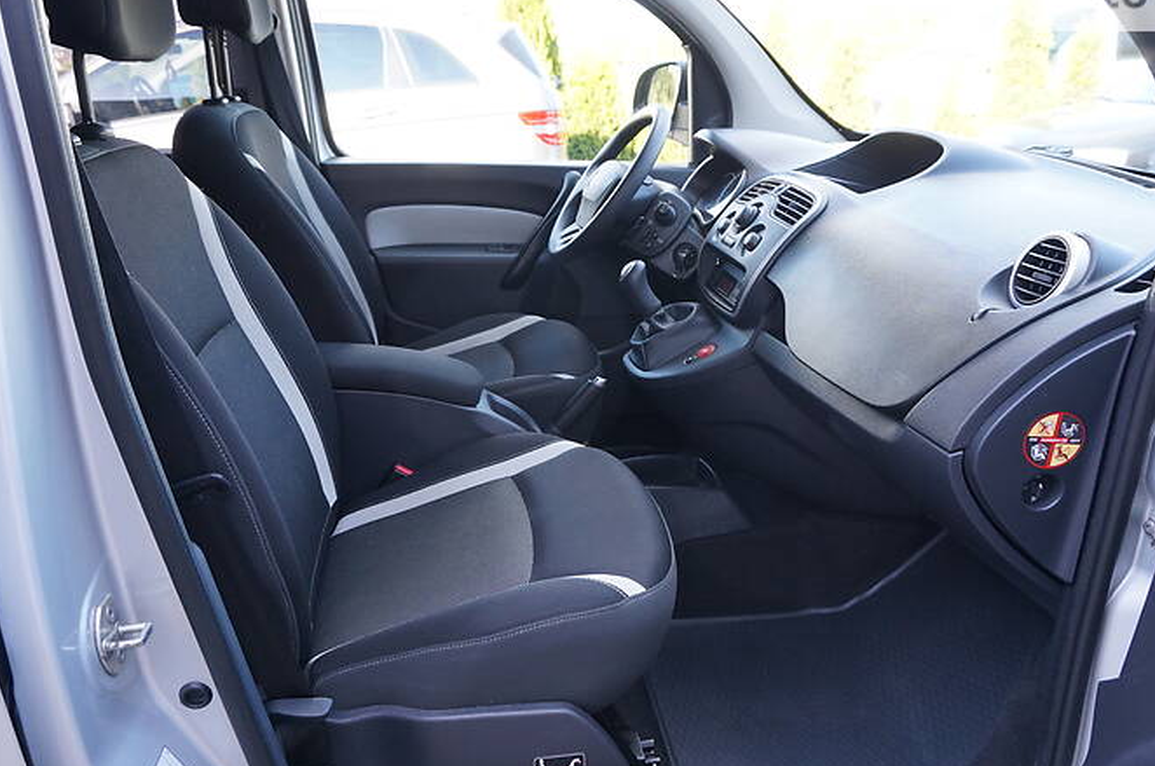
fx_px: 929
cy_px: 399
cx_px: 602
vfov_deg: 44.8
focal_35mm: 29
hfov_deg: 63.7
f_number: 4
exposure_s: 1/160
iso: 640
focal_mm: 16
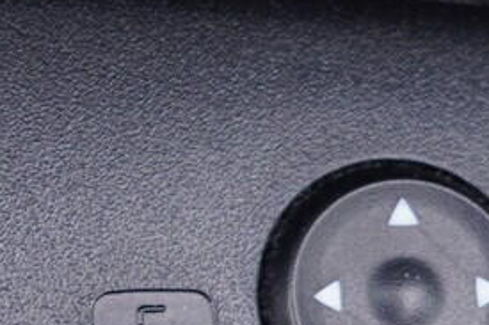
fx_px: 1819
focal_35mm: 134
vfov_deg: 10.2
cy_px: 274
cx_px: -201
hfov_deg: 14.5
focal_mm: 24
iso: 250
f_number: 2.8
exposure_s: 1/40
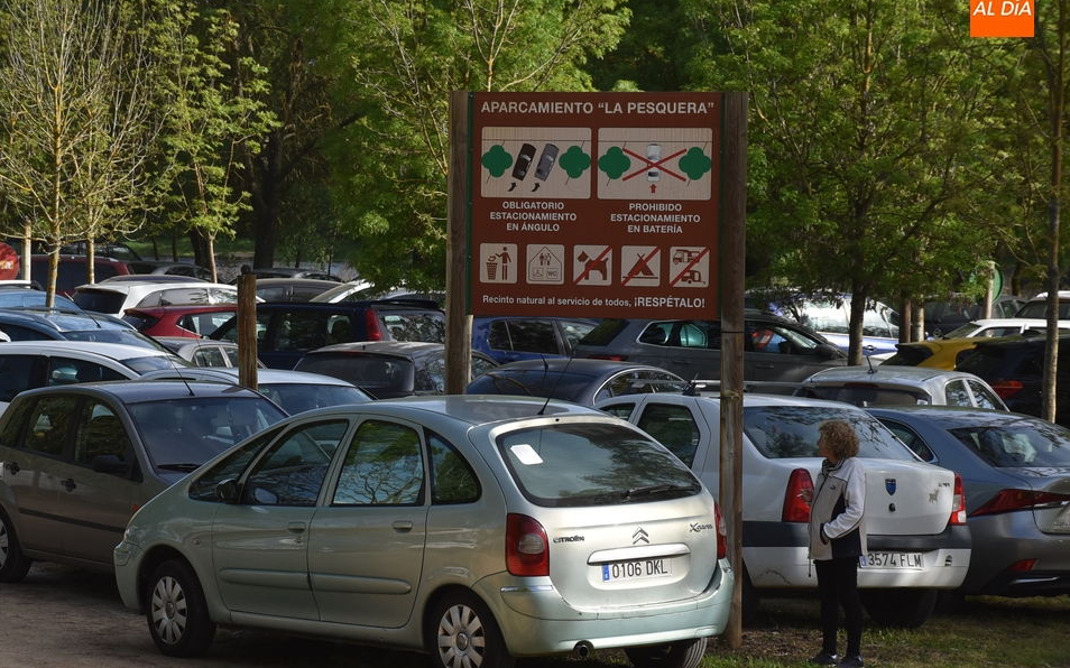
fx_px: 4490
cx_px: 406
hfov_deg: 13.6
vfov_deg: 8.5
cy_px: 380
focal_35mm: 154
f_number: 9
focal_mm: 80
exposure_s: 1/320
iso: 200
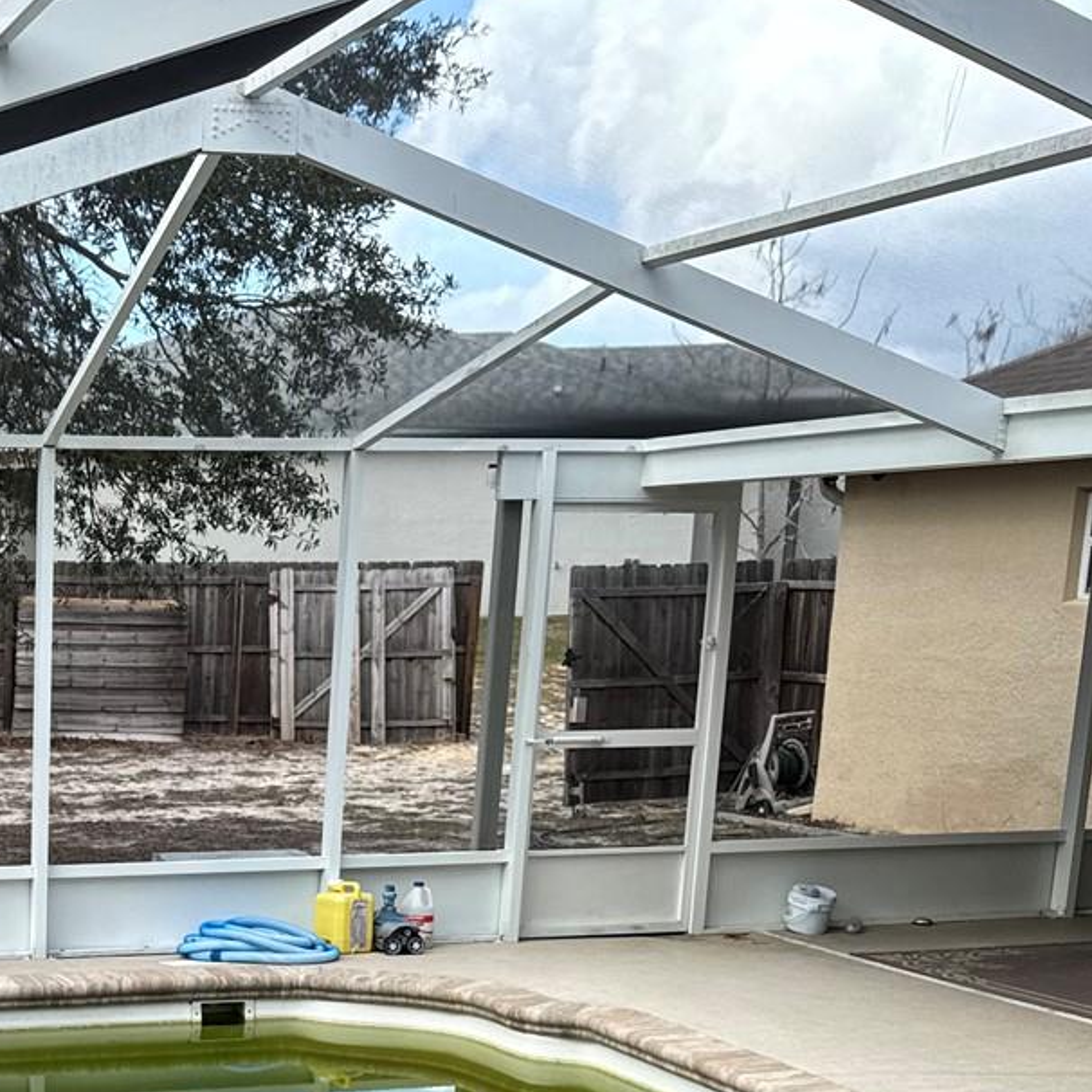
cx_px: -58
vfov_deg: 29.0
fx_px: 1999
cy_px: 1034
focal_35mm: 56
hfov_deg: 28.3
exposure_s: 1/1261
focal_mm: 6.76
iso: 80
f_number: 1.78
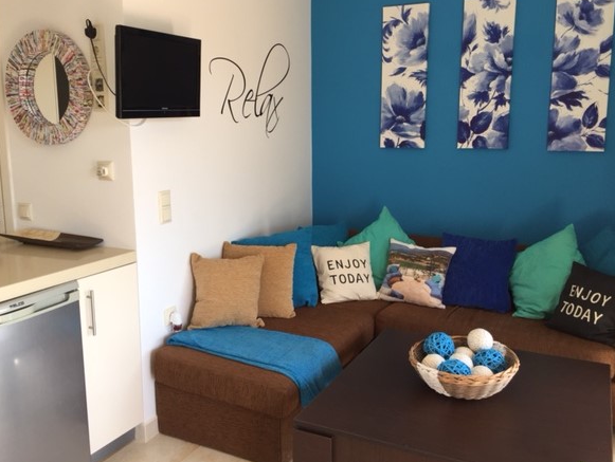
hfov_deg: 59.9
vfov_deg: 46.9
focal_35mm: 30
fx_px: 534
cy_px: 226
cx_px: 298
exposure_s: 1/100
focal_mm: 4.15
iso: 50
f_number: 2.2
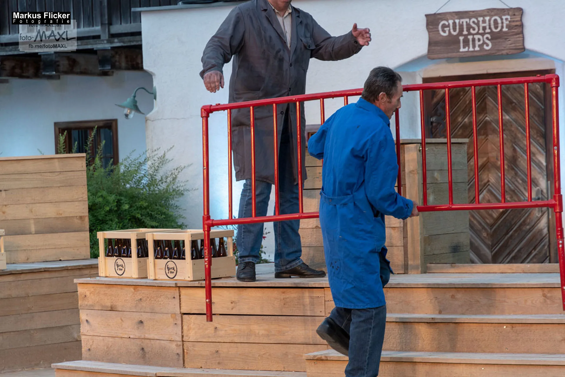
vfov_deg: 11.4
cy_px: 188
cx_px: 282
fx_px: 1883
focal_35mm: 120
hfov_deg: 17.1
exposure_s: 1/250
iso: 400
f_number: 4
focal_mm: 80
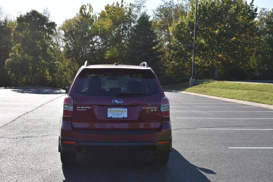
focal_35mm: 48
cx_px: 136
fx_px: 364
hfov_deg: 41.1
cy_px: 91
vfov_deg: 28.1
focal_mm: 32
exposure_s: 1/250
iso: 100
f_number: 8
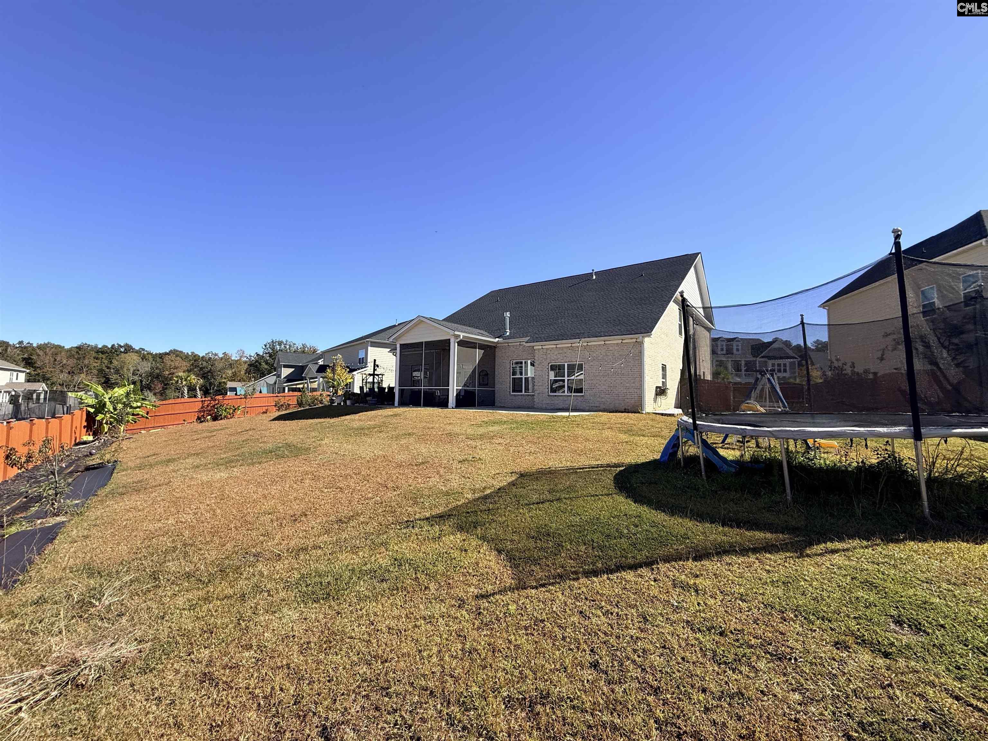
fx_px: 400
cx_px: 494
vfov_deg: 85.7
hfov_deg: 102.1
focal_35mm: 14
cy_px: 370
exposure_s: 1/1312
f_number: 2.2
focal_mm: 2.22
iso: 50
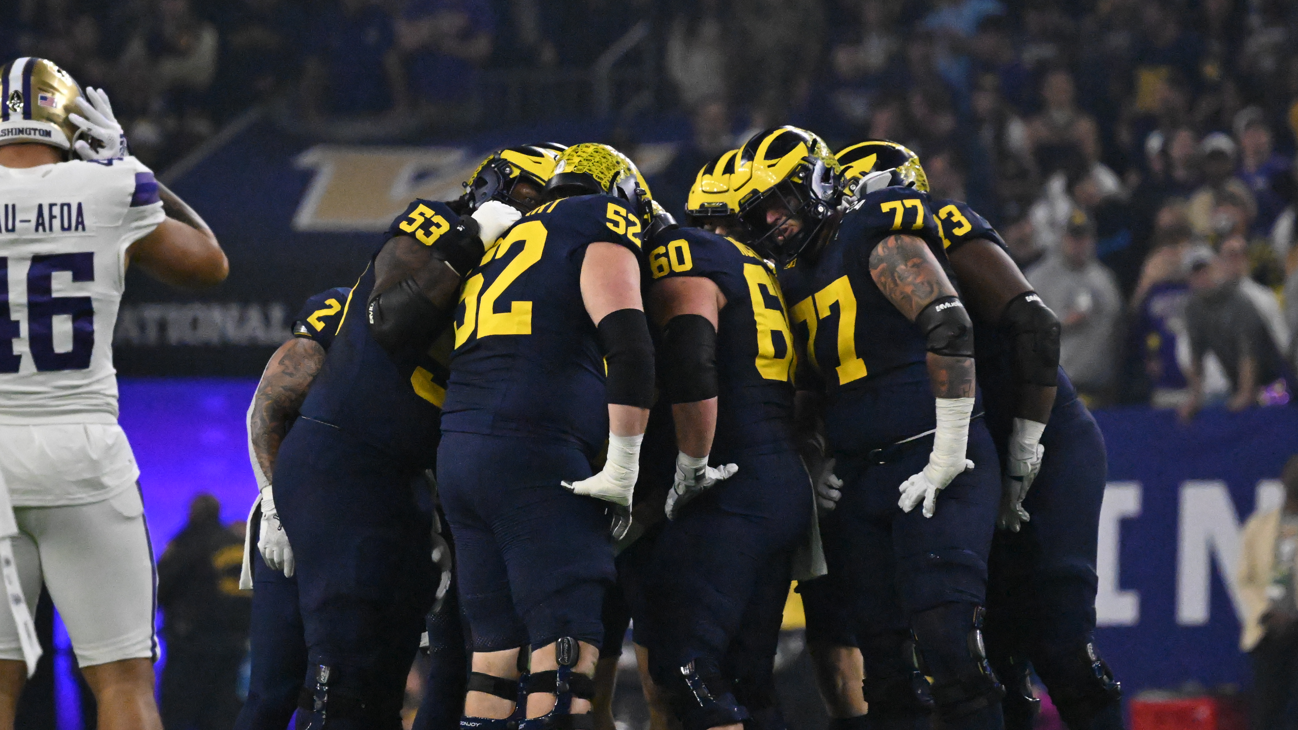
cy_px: 325
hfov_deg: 3.2
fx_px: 23128
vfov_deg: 1.8
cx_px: 633
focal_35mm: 672
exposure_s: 1/3200
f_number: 5.6
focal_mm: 400
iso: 14400
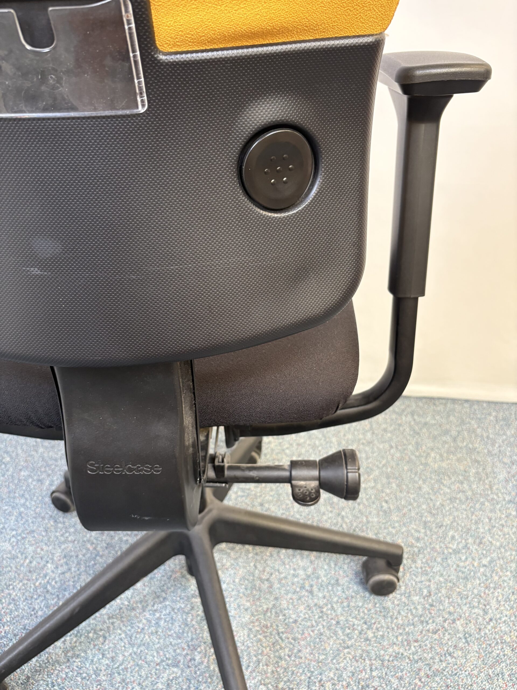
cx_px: 258
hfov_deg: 53.1
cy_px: 345
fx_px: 518
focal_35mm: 26
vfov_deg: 67.3
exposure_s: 1/60
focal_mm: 5.96
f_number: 1.6
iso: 160
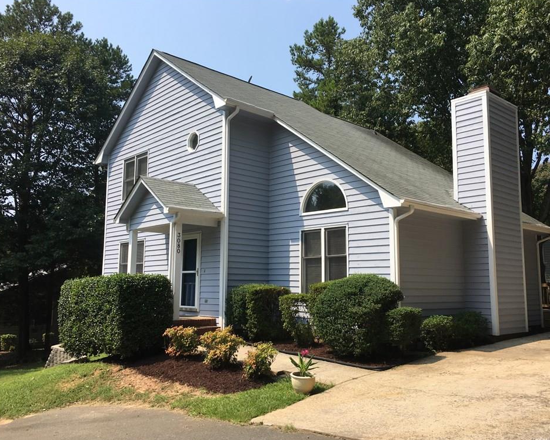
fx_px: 505
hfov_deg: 57.1
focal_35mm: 31
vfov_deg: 47.1
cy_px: 221
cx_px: 296
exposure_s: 1/1538
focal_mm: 4.15
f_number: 2.2
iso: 25
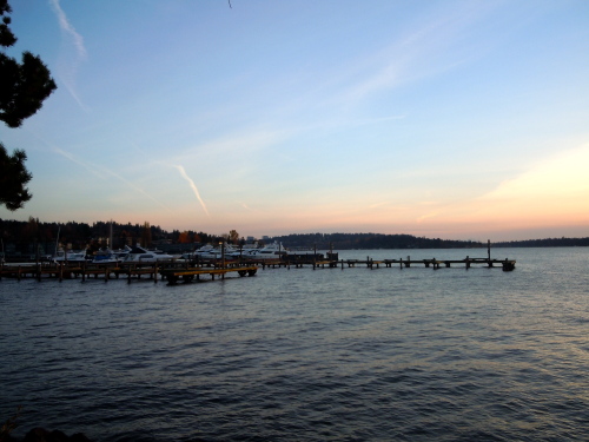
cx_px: 294
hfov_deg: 55.4
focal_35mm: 33
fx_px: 562
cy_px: 221
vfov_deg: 42.9
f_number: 4
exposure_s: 1/250
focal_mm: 5.9
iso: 100
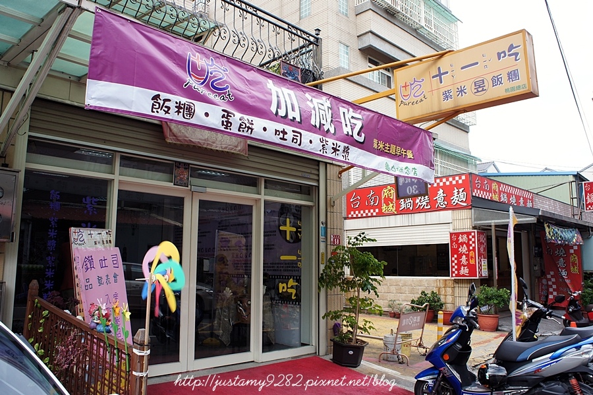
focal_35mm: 28
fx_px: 469
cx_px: 296
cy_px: 198
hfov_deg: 64.6
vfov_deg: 45.6
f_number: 8
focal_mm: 19
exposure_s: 1/125
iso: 200
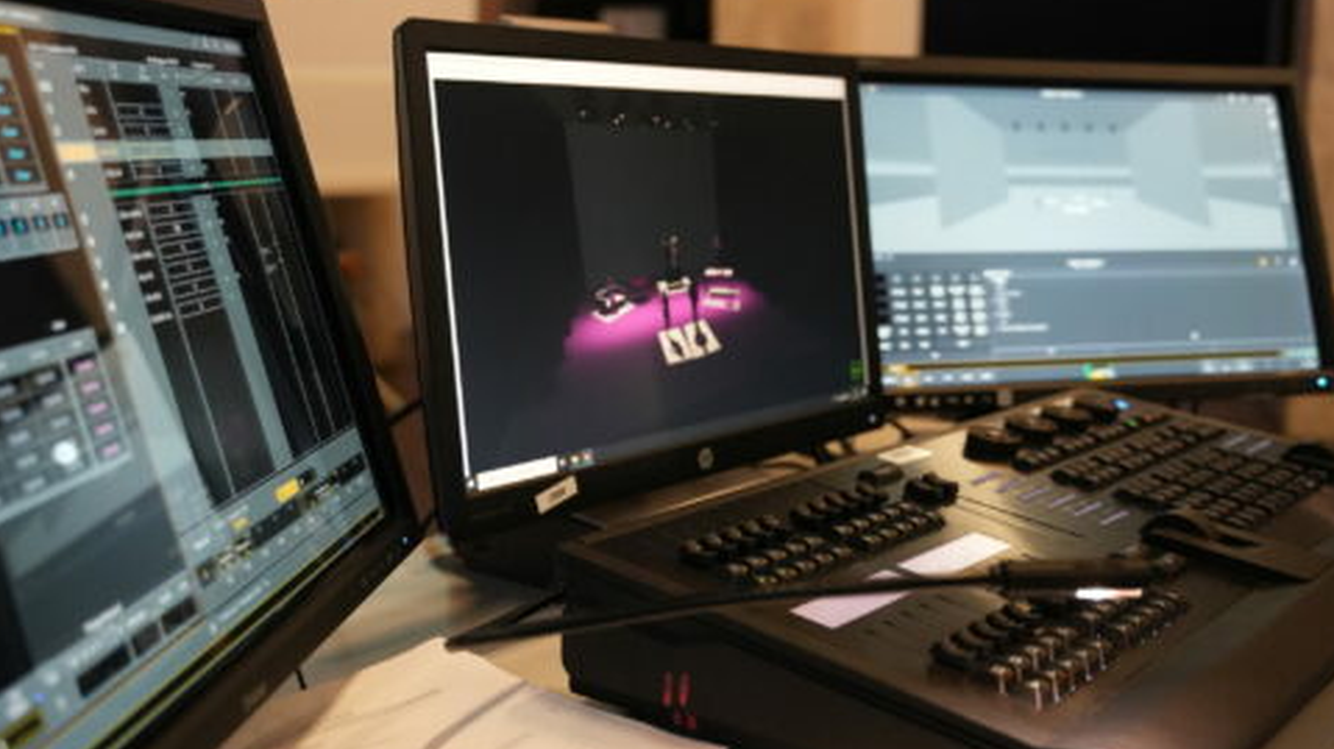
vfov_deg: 27.9
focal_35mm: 43
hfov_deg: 47.6
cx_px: 596
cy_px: 359
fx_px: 1508
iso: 5000
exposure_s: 1/160
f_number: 2.8
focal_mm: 32.5
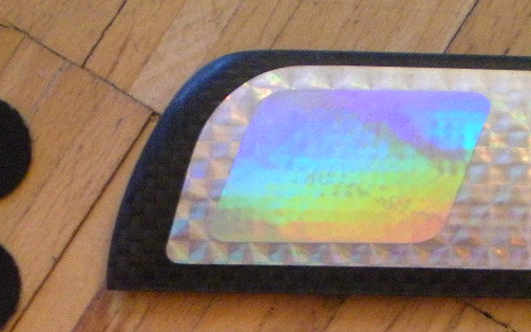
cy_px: 350
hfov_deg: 25.2
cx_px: 242
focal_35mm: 82
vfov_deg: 15.5
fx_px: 1186
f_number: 3.1
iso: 601
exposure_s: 1/8
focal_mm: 6.3
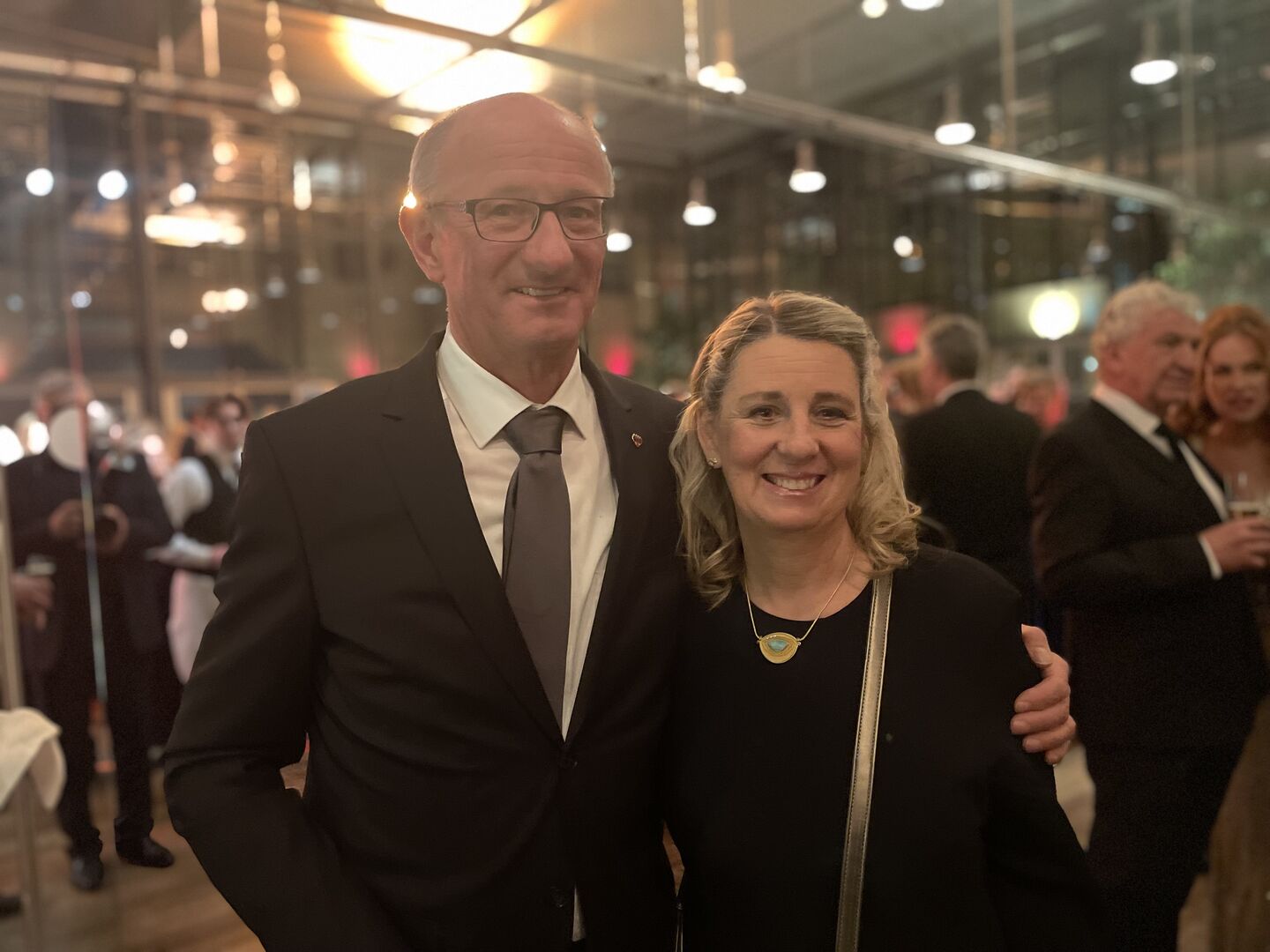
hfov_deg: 67.3
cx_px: 635
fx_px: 954
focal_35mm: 26
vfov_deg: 53.1
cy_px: 476
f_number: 1.6
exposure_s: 1/25
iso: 800
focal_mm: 4.2
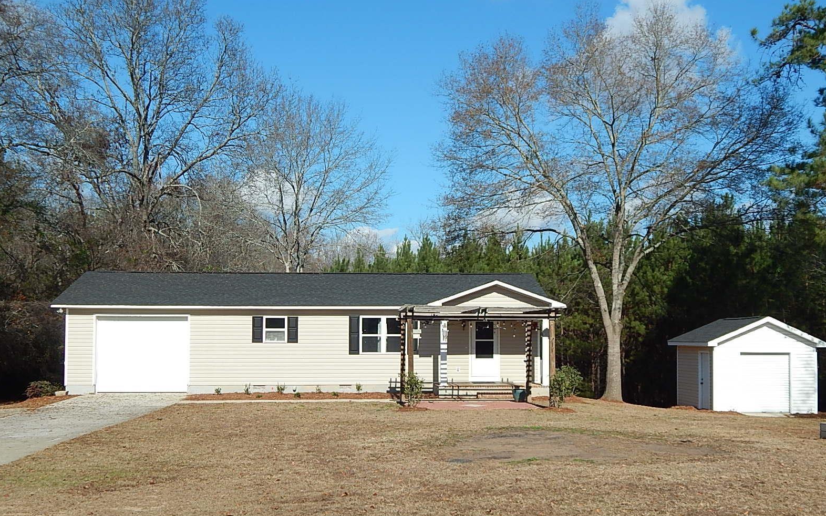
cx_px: 418
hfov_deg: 48.2
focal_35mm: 41
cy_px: 297
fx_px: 923
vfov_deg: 31.2
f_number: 6.9
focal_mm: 6.8
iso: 125
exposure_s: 1/500
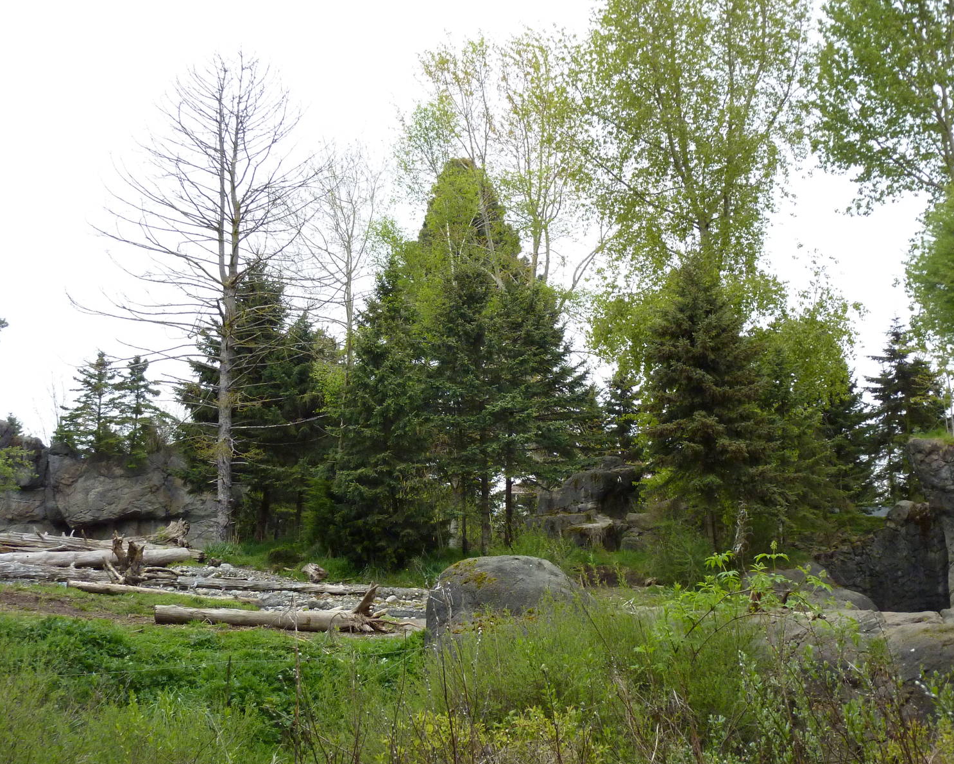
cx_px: 457
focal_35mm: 42
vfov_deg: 35.7
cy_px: 381
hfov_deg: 43.8
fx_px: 1186
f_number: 3.6
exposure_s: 1/500
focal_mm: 6.5
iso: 320
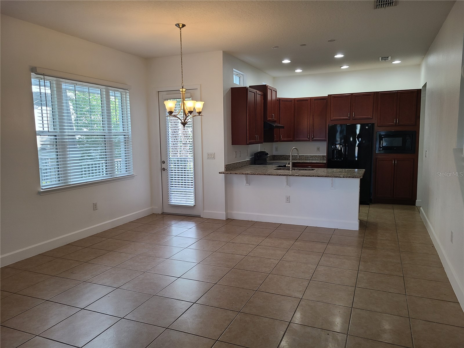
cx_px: 232
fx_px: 349
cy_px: 174
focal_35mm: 26
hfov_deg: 67.3
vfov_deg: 53.1
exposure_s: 1/120
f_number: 1.8
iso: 80
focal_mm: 5.4
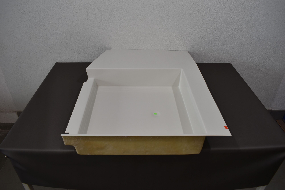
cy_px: 95
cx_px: 142
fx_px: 214
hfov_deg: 67.4
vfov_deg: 47.9
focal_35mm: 27
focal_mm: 18
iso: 220
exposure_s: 1/125
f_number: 5.6
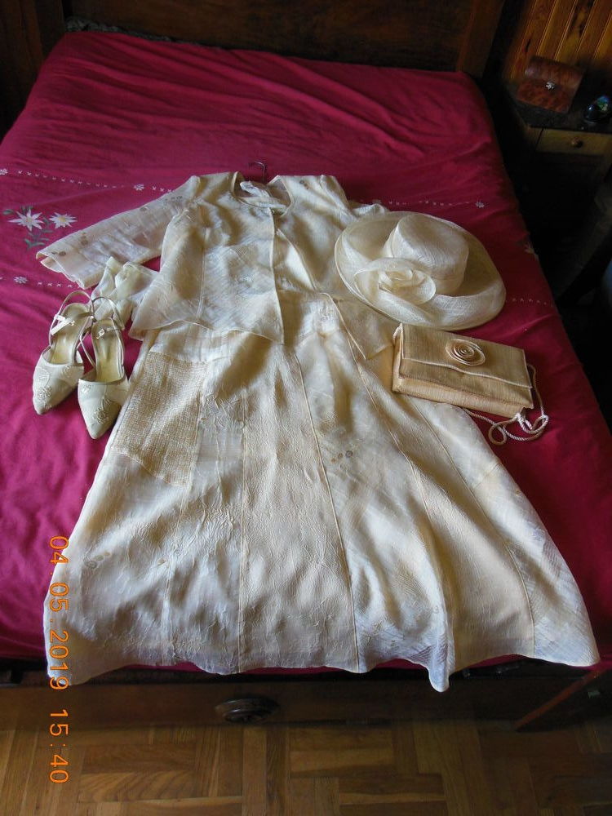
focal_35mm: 25
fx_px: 589
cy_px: 408
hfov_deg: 54.9
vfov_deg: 69.4
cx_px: 306
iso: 320
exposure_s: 1/30
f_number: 3.2
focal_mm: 4.5
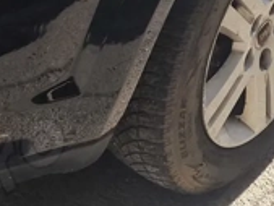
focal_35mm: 136
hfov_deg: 14.5
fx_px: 1077
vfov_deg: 10.4
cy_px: -138
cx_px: 79
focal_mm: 6.4
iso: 50
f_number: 1.8
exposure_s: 1/479
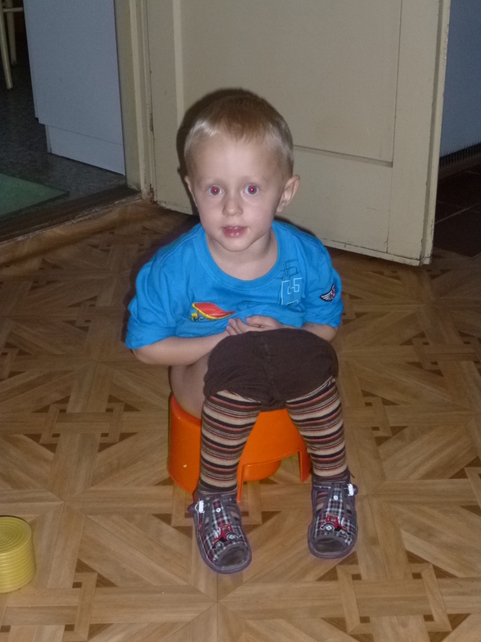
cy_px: 319
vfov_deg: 38.9
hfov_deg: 29.7
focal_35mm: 49
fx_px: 908
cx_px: 240
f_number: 4
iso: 400
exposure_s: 1/60
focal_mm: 8.6
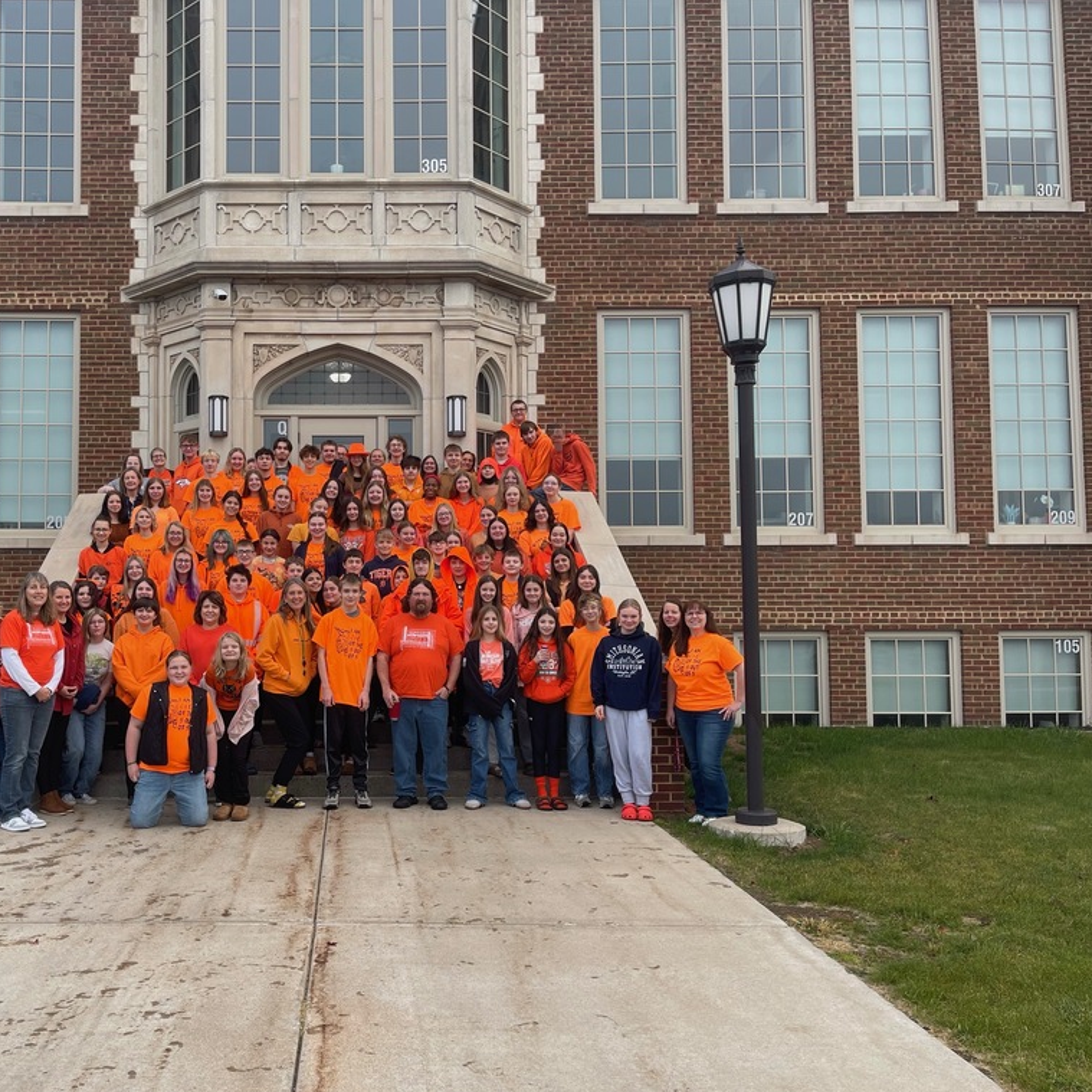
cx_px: 360
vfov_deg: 52.5
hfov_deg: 51.5
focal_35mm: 31
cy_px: 550
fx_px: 1106
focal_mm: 5.1
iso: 40
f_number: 1.6
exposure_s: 1/160
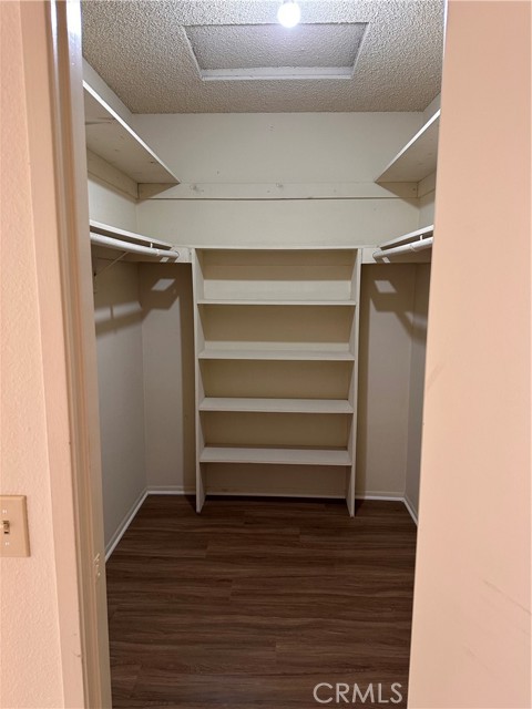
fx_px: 492
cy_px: 354
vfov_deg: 71.6
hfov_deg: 56.8
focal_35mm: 24
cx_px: 266
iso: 250
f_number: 1.78
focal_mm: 6.86
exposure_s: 1/60
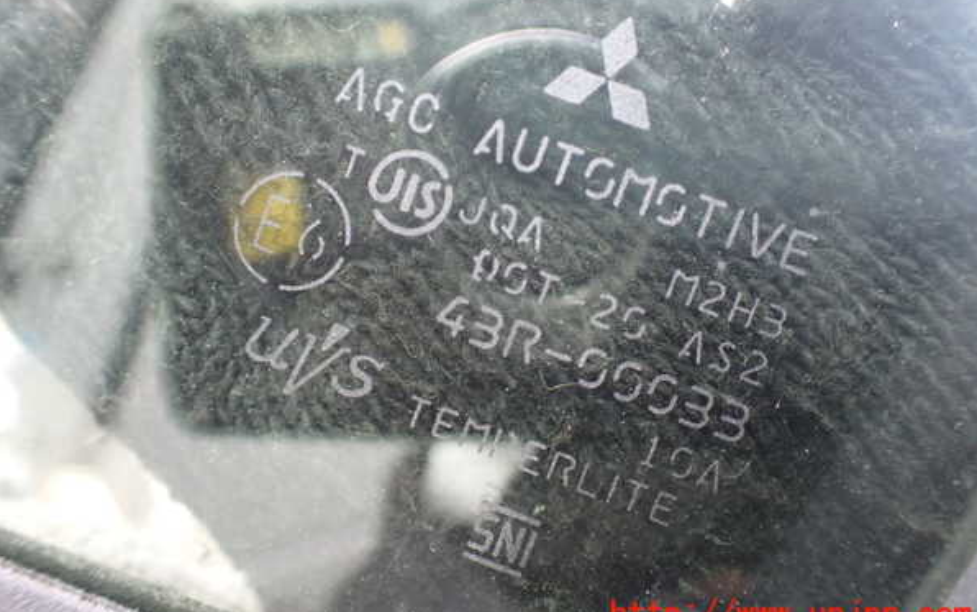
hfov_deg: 59.6
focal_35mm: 32
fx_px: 852
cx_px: 488
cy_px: 267
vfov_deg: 39.4
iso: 320
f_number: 2.3
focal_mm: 5.4
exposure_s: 1/125
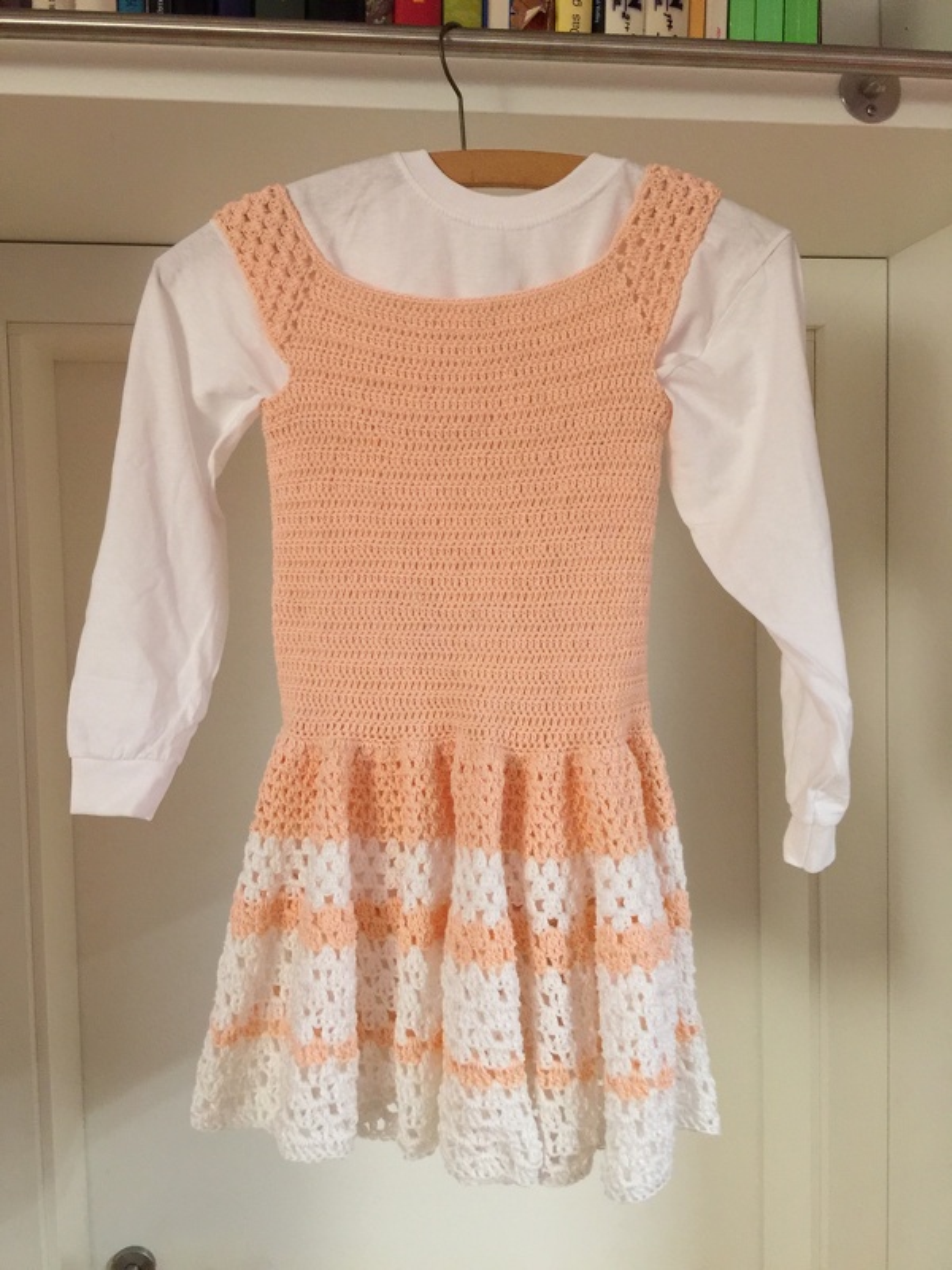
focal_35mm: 29
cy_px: 635
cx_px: 476
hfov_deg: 48.2
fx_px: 1063
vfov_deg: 61.7
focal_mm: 4.15
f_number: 2.2
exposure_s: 1/17
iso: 100
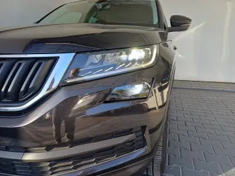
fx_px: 170
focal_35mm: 25
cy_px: 88
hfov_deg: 69.4
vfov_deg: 54.9
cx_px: 118
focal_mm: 4.65
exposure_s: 1/145
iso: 50
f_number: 1.8
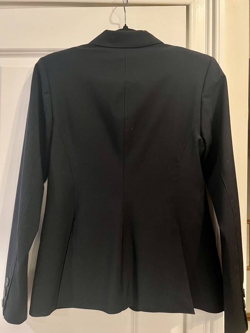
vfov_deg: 67.3
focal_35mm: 26
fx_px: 250
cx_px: 125
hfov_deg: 53.1
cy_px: 166
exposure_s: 1/60
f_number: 1.5
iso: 320
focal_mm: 5.7
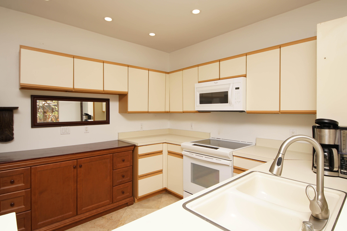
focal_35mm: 18
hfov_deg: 90.0
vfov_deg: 67.4
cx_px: 174
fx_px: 174
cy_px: 116
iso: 160
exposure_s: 1/60
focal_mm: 12
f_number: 5.6
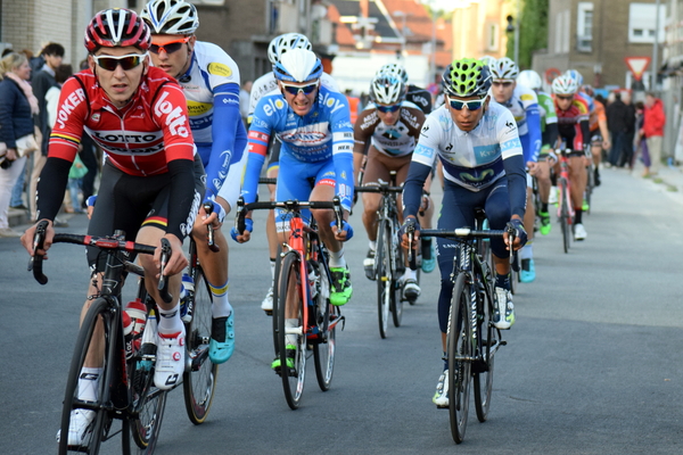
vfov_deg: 11.4
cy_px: 228
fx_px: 2276
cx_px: 342
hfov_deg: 17.1
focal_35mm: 120
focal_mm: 80
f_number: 4.2
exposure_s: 1/500
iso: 900
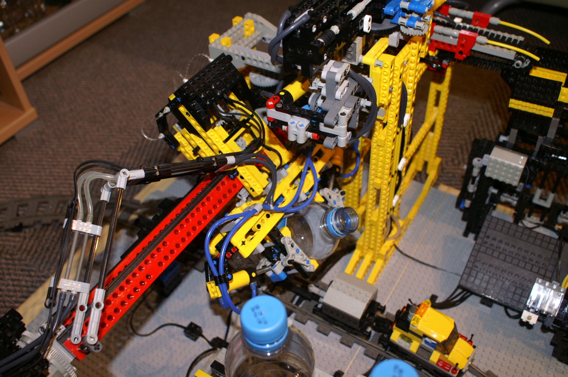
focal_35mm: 33
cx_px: 284
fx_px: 520
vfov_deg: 39.8
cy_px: 188
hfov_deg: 57.3
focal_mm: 22
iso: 400
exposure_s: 1/60
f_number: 4
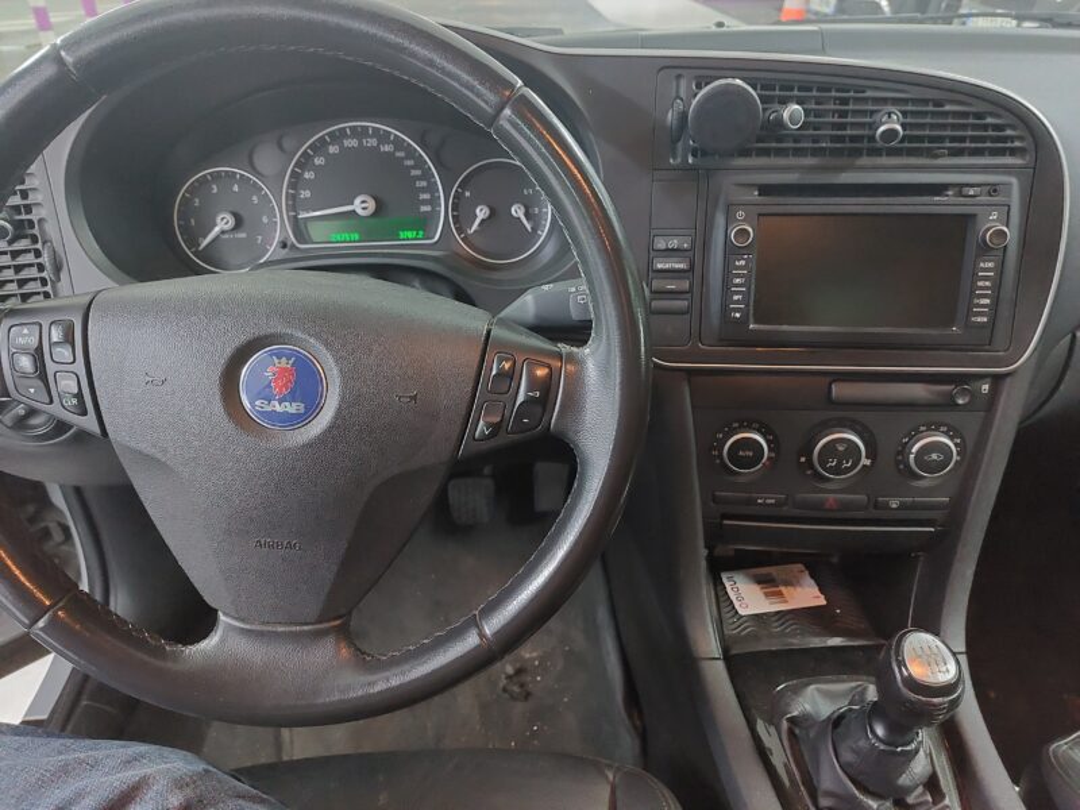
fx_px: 780
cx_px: 540
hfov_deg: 69.4
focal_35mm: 25
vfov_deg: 54.9
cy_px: 405
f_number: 1.8
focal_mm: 5.23
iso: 2000
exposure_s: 1/25
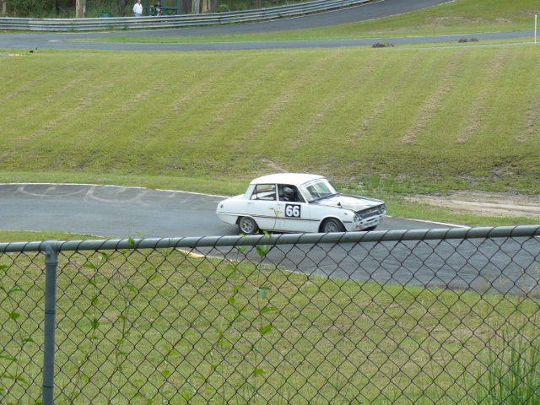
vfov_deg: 12.5
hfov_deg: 16.6
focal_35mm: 119
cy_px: 202
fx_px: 1856
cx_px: 270
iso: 100
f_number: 4
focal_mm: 19.9
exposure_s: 1/125
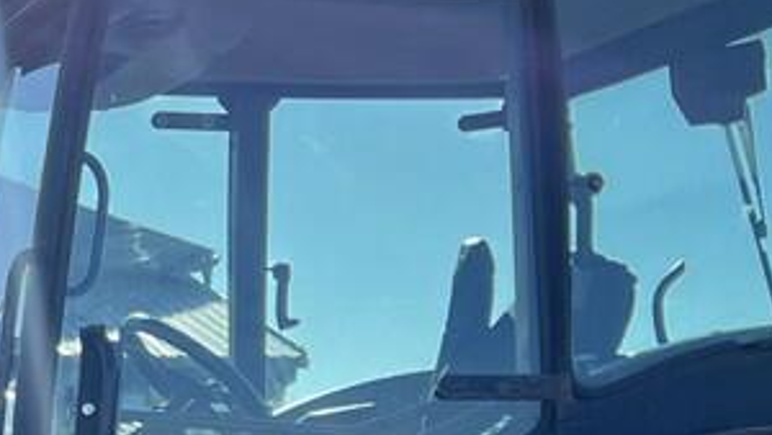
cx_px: -201
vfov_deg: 9.6
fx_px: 2478
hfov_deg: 16.8
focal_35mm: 121
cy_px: 728
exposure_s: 1/3257
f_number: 1.5
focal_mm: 5.7
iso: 50
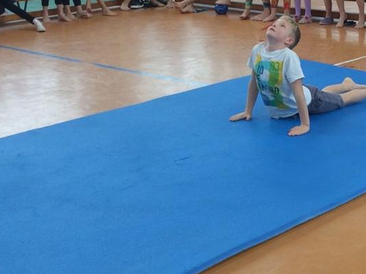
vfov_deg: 18.1
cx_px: 305
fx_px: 855
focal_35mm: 81
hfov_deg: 23.7
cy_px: 109
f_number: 2.4
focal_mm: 3.3
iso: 40
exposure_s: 1/33
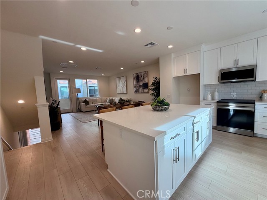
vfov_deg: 85.7
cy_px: 100
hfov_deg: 102.1
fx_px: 108
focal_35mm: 14
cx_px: 134
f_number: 2.2
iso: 64
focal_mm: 2.22
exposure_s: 1/121
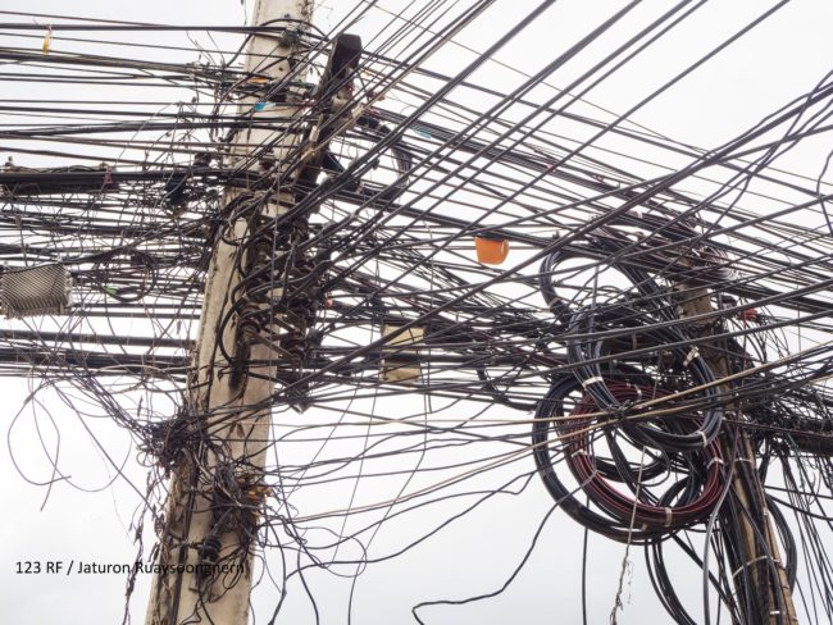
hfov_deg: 38.2
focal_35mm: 50
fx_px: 1204
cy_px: 312
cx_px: 416
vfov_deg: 29.1
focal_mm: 25
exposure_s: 1/40
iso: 200
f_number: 8
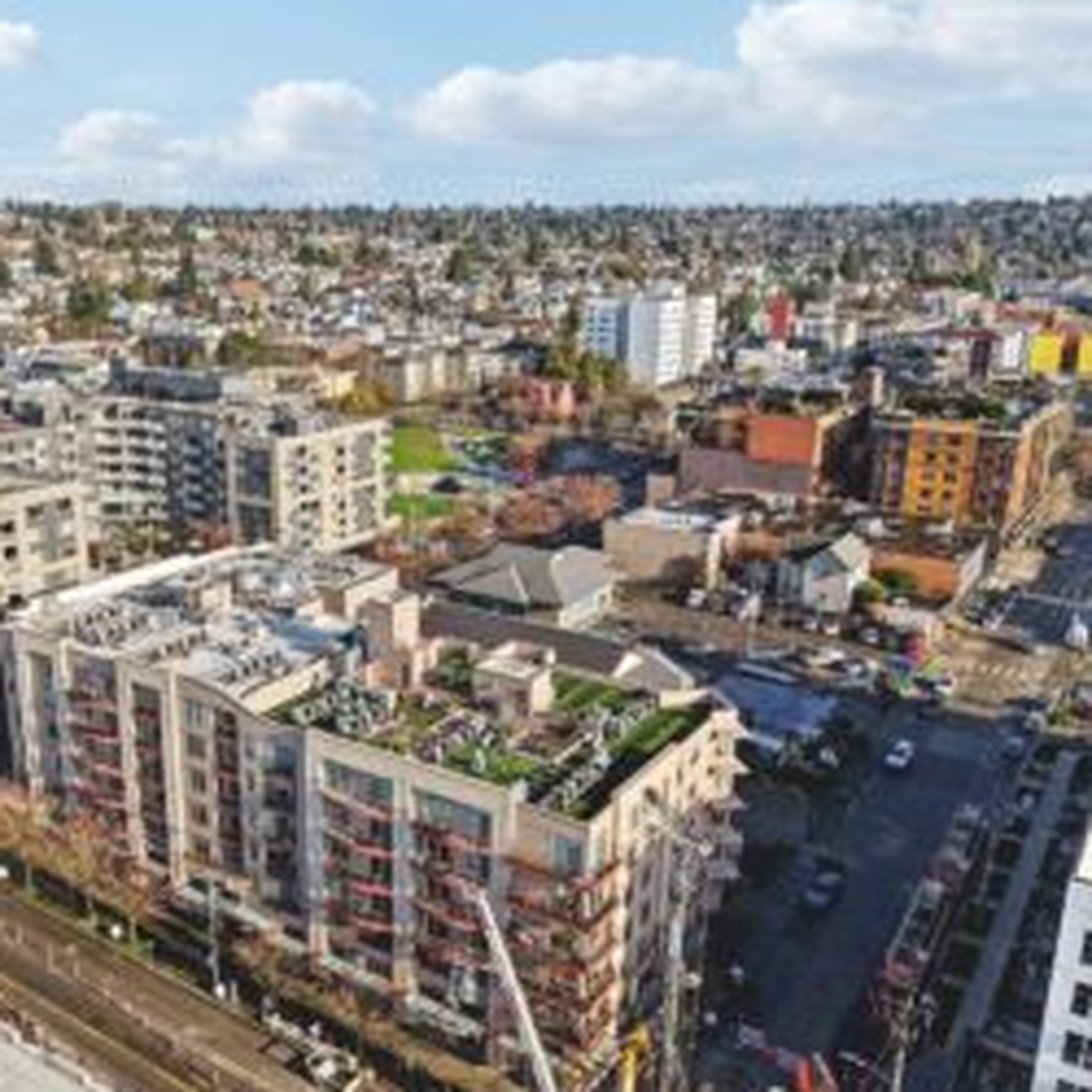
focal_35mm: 34
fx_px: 1213
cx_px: 428
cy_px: 585
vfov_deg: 48.4
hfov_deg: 48.1
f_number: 1.8
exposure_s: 1/3000
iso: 200
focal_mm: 8.7
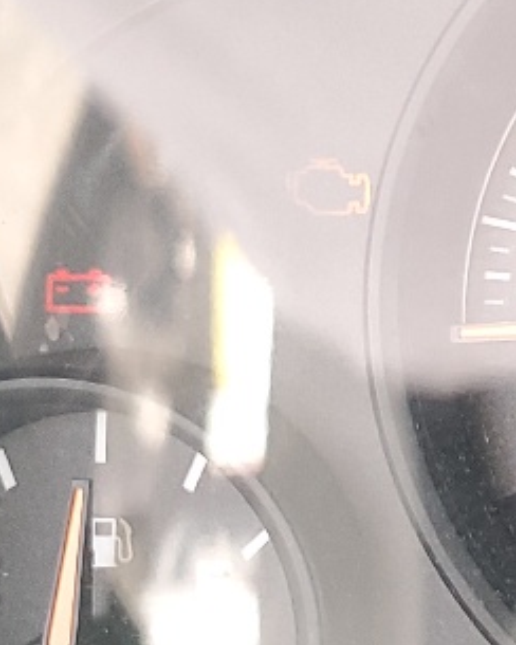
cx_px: 1364
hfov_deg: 9.8
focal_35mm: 133
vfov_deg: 14.4
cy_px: 190
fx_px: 2539
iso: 76
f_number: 1.5
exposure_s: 1/120
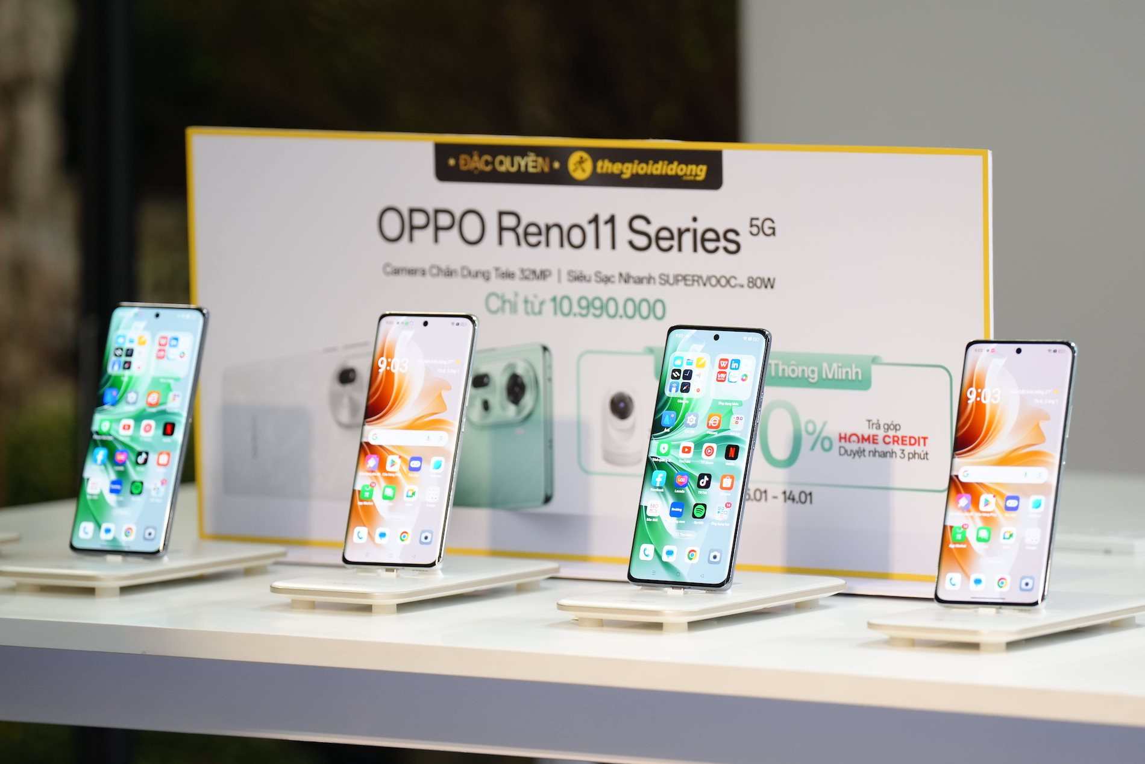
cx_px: 572
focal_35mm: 277
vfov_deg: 5.0
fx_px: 8810
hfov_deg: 7.4
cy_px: 382
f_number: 2.8
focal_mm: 185
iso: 800
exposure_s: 1/250
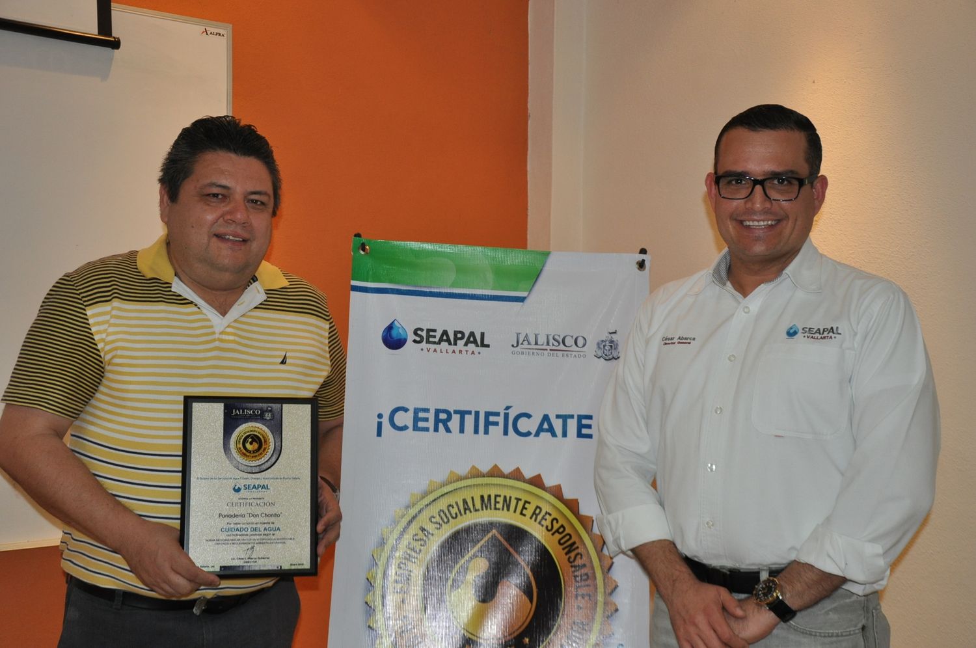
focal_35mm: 48
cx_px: 488
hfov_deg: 41.2
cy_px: 324
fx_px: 1300
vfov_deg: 28.0
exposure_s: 1/60
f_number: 4.2
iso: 800
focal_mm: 32
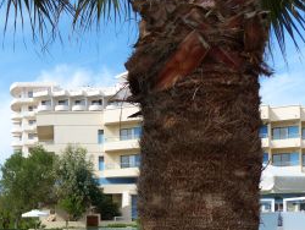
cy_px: 213
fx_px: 441
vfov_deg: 27.9
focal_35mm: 50
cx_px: 61
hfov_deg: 36.8
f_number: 4
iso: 100
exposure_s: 1/640
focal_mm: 4.5
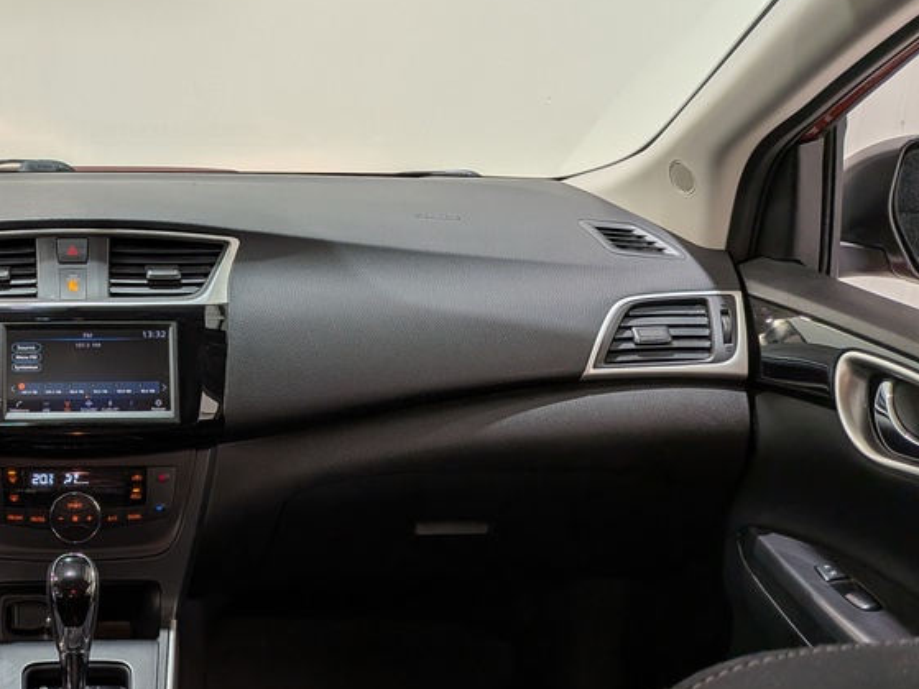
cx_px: 90
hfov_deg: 39.8
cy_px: 409
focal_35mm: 44
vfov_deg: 32.8
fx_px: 1168
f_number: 1.7
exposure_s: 1/150
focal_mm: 4.53
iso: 27
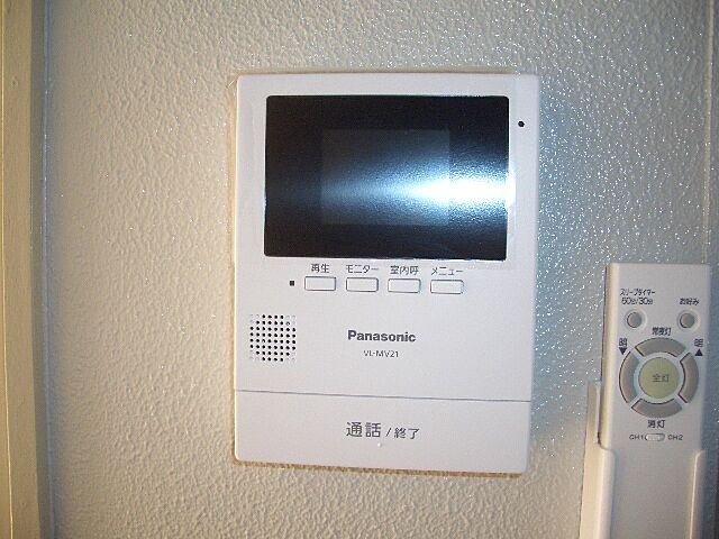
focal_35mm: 35
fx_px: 727
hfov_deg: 52.6
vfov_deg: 40.7
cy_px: 270
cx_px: 360
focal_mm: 5.8
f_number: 2.6
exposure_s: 1/80
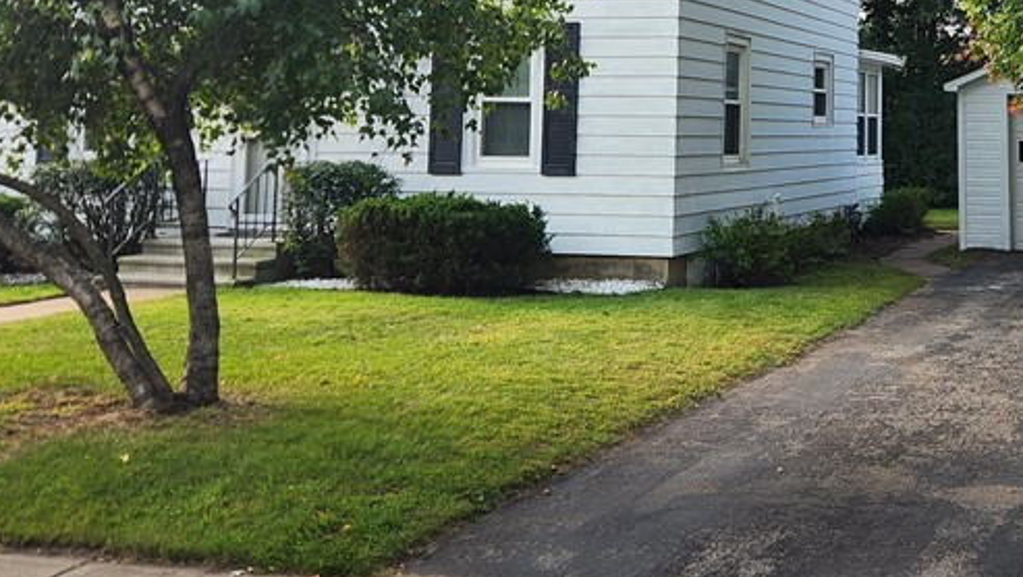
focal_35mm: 52
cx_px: 851
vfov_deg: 22.5
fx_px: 1411
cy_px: 44
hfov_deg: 38.0
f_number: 1.8
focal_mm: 5.4
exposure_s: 1/406
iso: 20
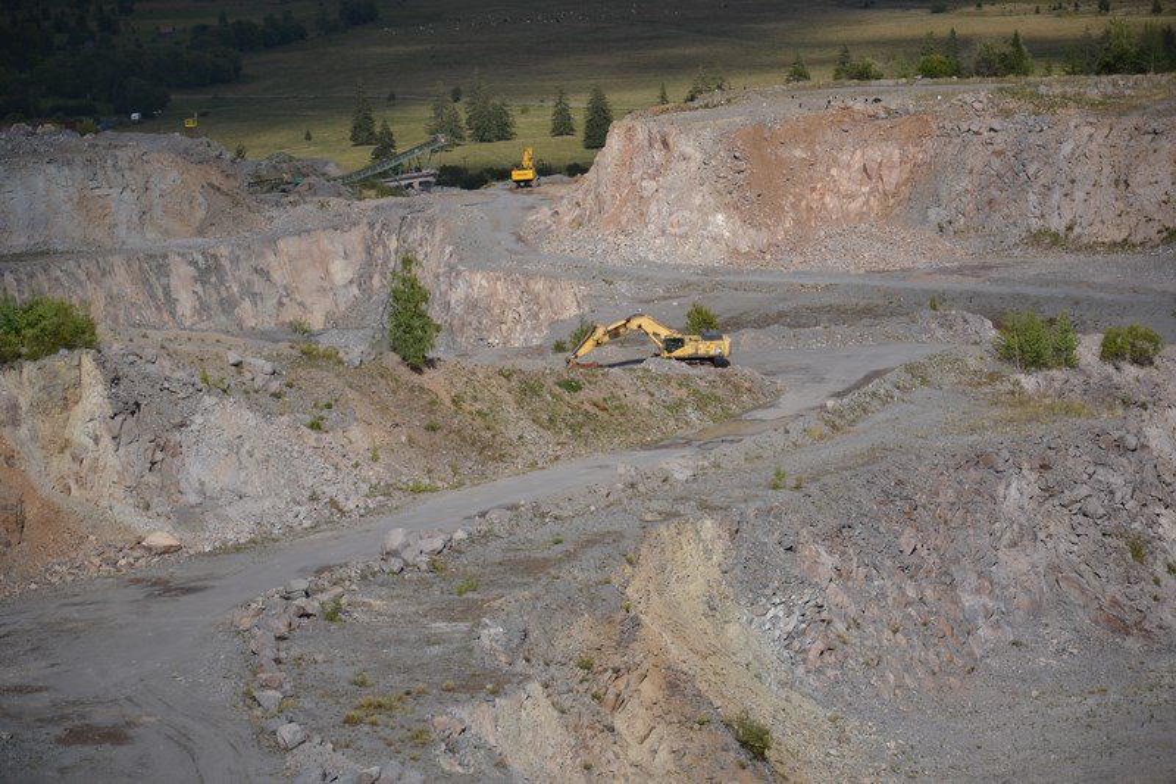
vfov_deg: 8.7
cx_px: 588
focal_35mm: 158
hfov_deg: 13.0
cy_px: 392
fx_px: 5144
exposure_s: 1/500
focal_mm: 105
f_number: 5.6
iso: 200
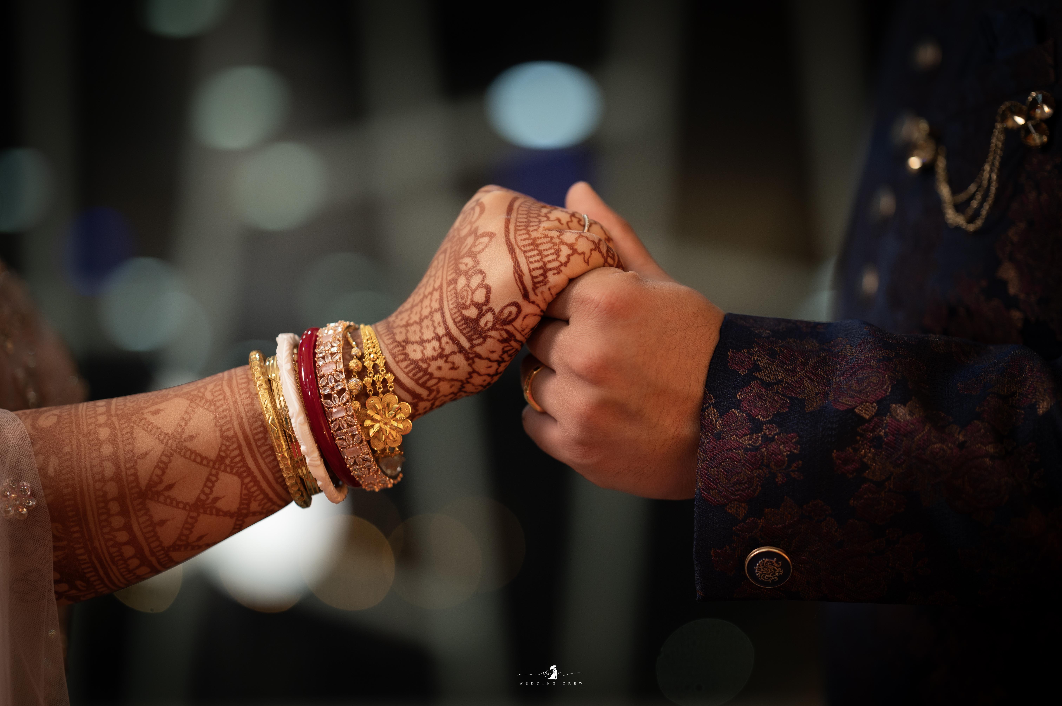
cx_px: 531
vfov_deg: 16.1
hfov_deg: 23.9
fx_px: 2506
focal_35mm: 85
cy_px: 353
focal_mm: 85
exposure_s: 1/250
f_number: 2
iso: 400
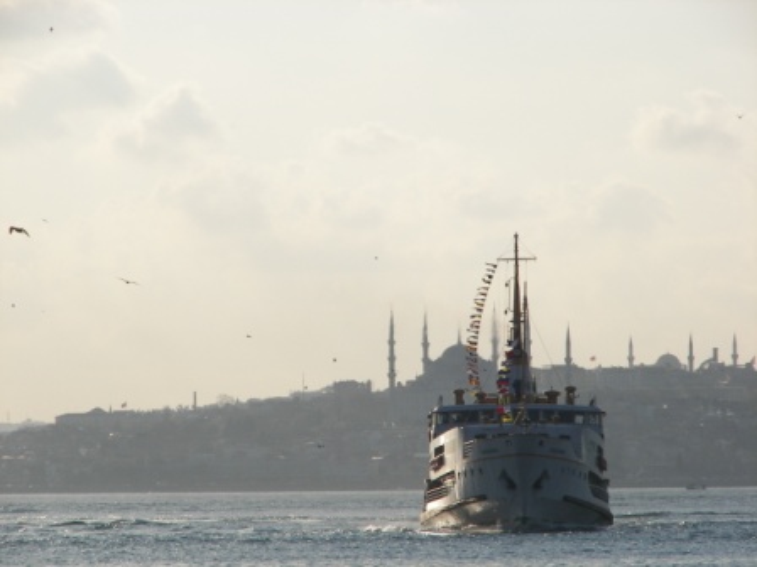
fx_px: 7392
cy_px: 284
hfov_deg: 5.9
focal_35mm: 338
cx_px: 378
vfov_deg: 4.4
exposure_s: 1/400
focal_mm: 56
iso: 50
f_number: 7.1
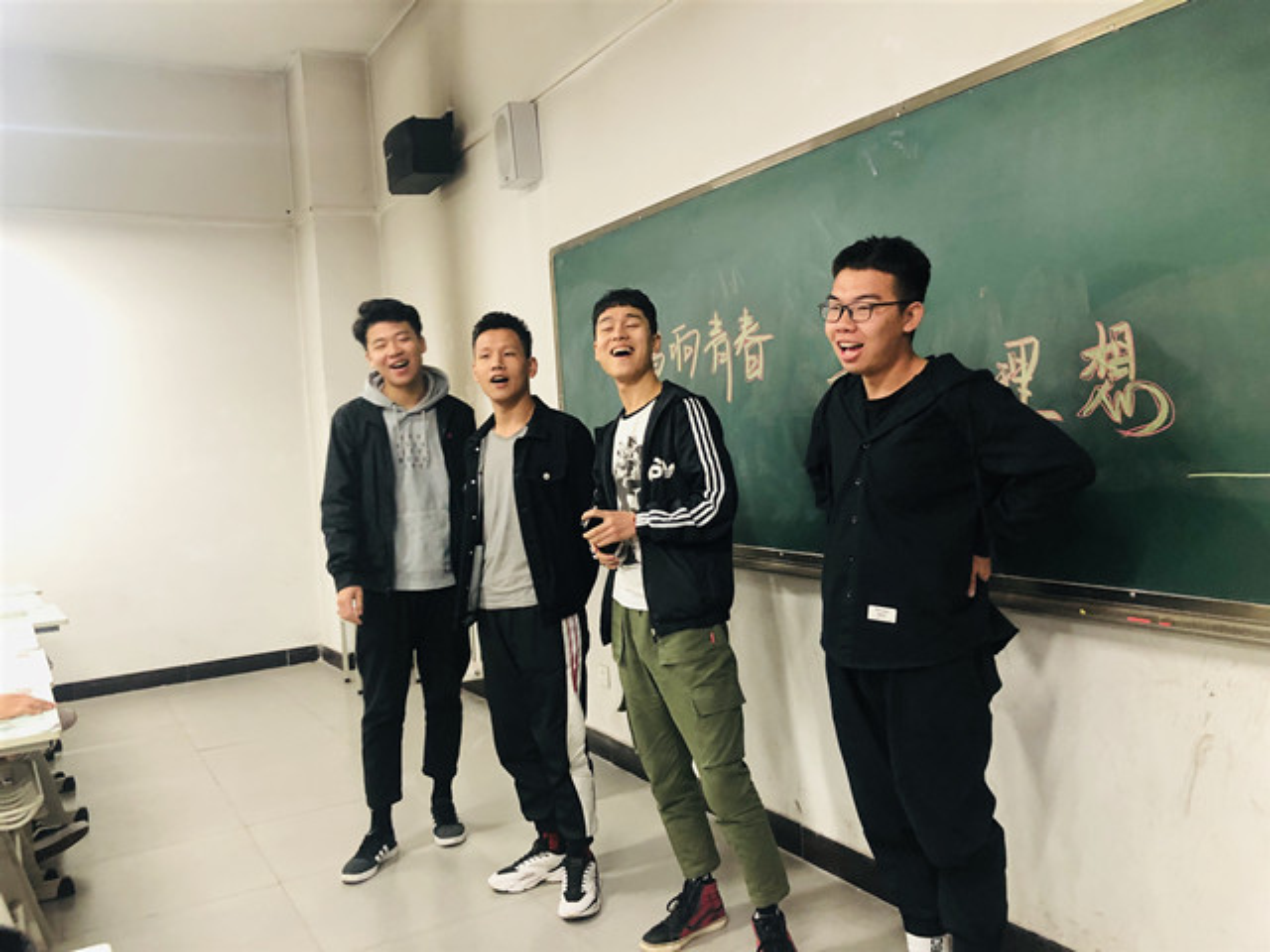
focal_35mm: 28
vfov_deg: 49.7
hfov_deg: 63.4
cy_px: 476
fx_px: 1027
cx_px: 635
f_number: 1.8
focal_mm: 3.99
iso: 100
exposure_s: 1/17
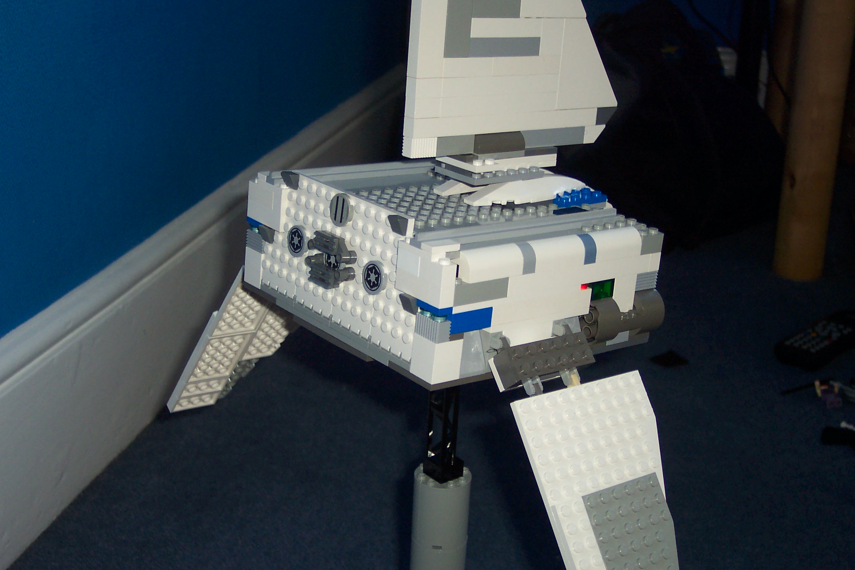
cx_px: 428
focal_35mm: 51
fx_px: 1211
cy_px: 285
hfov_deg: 38.9
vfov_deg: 26.5
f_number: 3.4
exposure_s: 1/45
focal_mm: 10.7
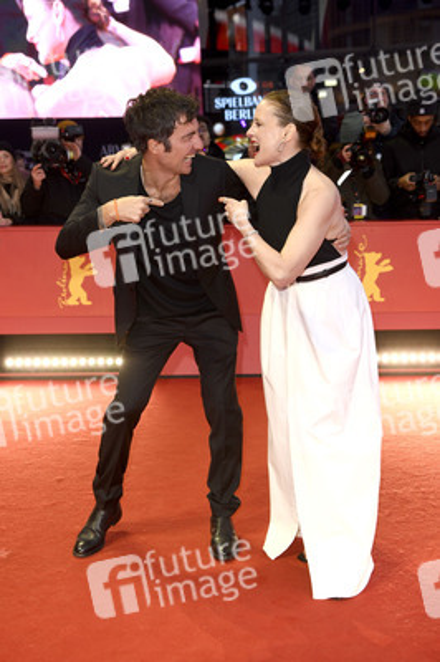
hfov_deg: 29.8
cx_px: 220
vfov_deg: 43.6
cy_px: 331
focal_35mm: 45
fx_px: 826
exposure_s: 1/400
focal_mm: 45
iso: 640
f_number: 4
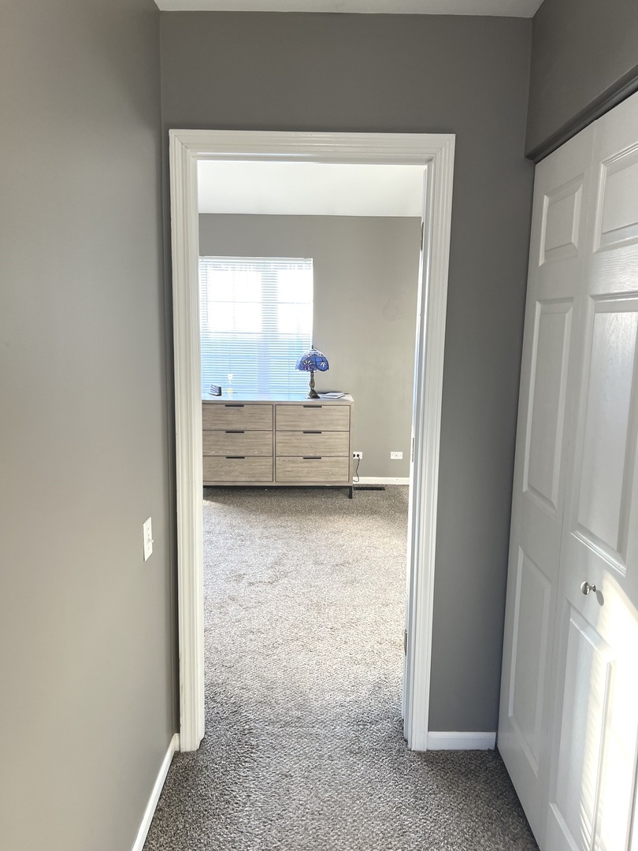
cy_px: 426
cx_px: 319
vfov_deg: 67.3
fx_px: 639
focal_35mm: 26
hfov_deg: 53.1
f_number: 1.5
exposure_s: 1/120
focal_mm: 5.7
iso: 80
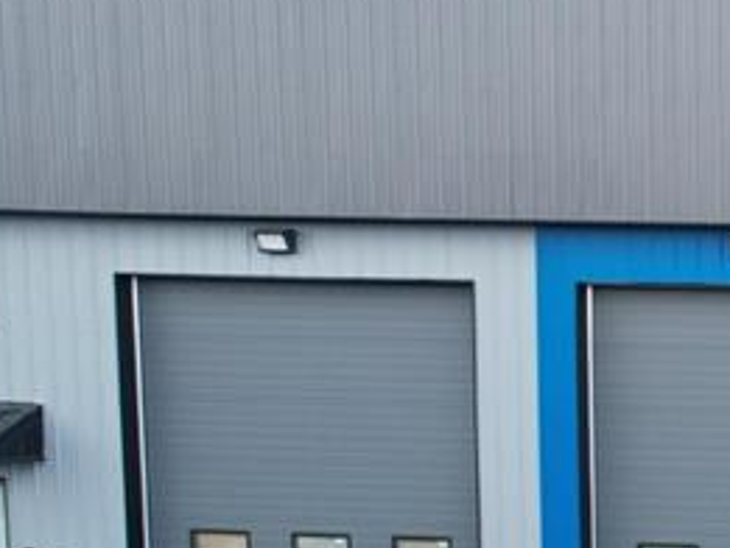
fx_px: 1751
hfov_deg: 18.5
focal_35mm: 83
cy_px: 531
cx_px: 1309
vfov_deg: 17.4
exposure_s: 1/400
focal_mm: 8.38
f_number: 2.8
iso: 200
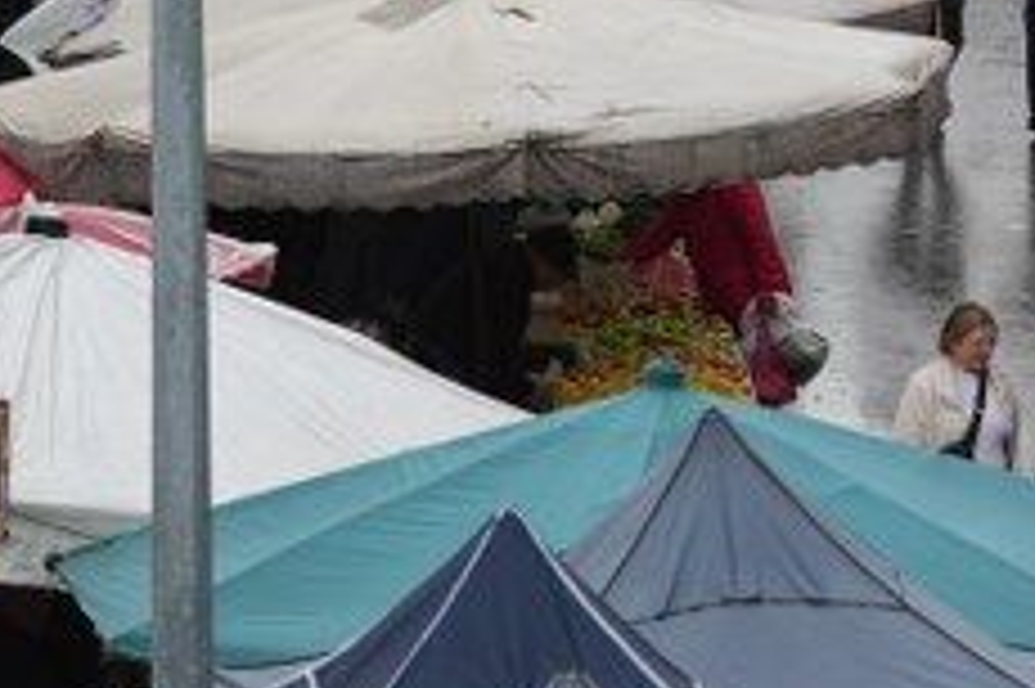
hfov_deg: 3.0
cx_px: 1179
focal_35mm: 696
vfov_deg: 2.0
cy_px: -353
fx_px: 19995
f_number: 4
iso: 320
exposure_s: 1/200
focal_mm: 200
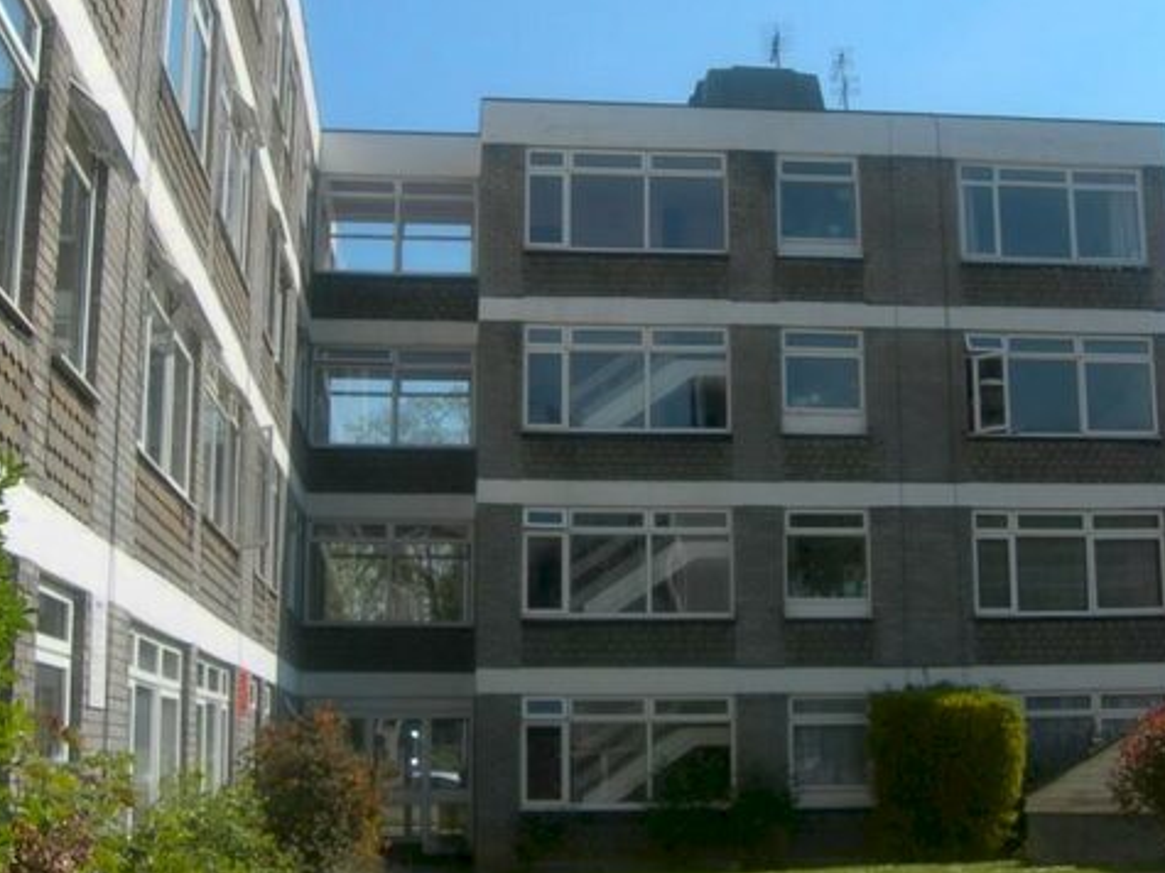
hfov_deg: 34.2
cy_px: 362
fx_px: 1884
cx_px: 701
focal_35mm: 56
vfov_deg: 26.1
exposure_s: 1/496
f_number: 4.8
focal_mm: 7.8
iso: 50
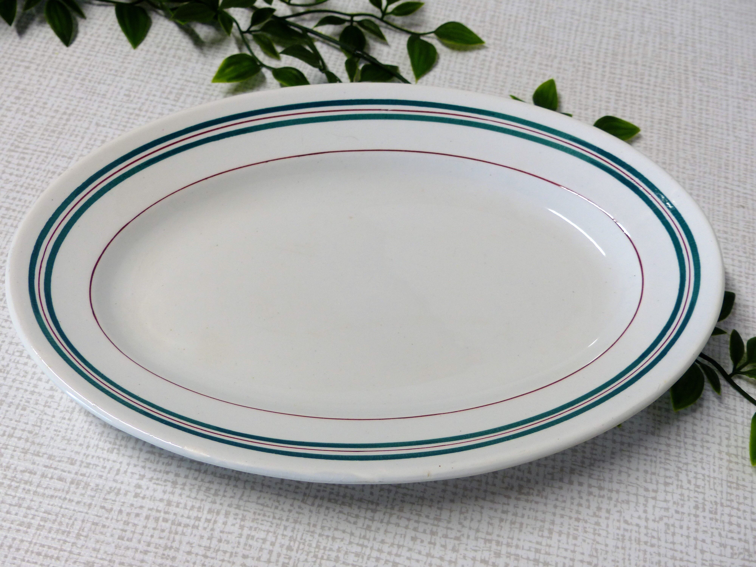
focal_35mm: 47
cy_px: 284
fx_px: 1026
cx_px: 378
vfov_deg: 30.9
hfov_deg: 40.4
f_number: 2.8
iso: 100
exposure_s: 1/25
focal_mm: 8.4
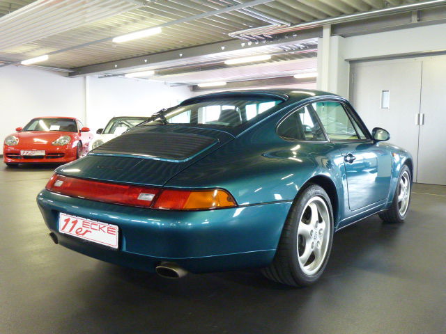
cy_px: 167
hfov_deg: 58.4
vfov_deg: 45.4
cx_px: 223
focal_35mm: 31
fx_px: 399
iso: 400
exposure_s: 1/15
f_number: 3.3
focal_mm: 4.1
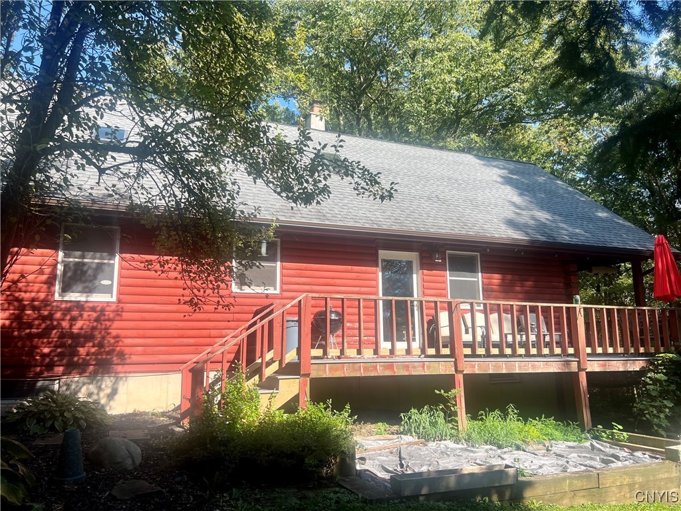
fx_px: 511
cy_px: 256
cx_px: 340
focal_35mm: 26
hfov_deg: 67.3
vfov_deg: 53.1
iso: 50
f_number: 1.5
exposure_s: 1/1669
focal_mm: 5.7
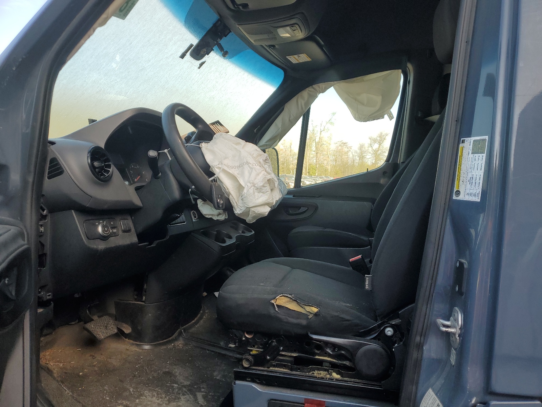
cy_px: 204
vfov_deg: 53.1
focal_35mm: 26
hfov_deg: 67.3
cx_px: 271
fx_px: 407
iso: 50
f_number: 1.5
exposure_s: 1/588
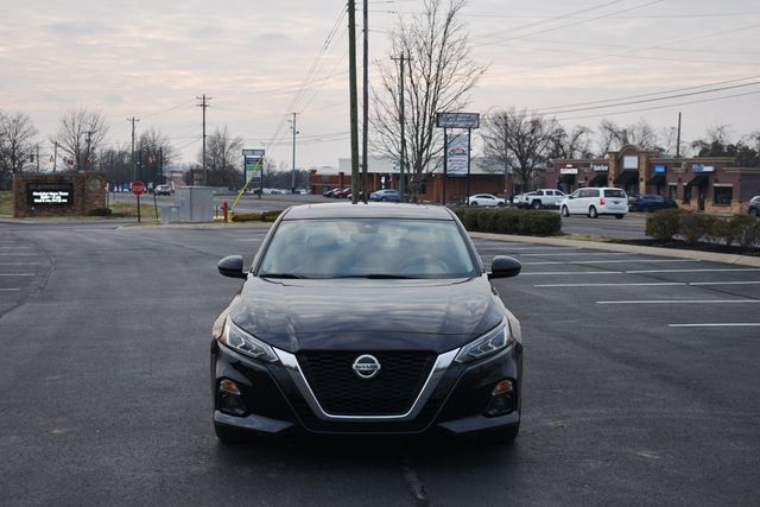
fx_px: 1267
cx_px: 380
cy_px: 254
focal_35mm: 60
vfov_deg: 22.6
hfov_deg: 33.4
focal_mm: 40
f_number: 5.6
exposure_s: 1/250
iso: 250
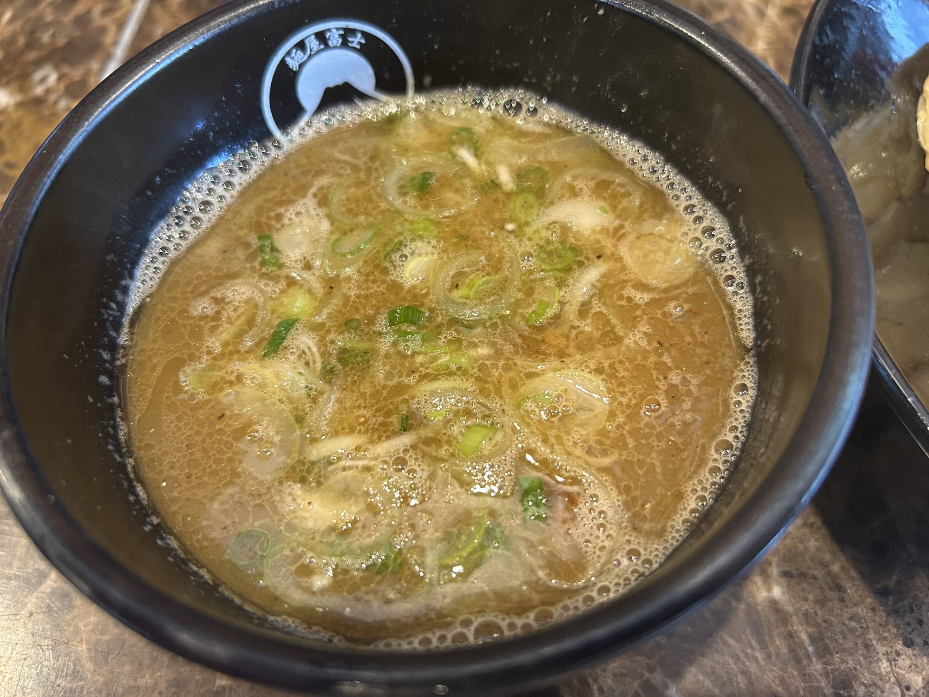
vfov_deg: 53.1
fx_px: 698
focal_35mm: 26
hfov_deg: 67.3
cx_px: 464
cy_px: 348
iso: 250
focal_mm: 5.7
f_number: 1.5
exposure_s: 1/50
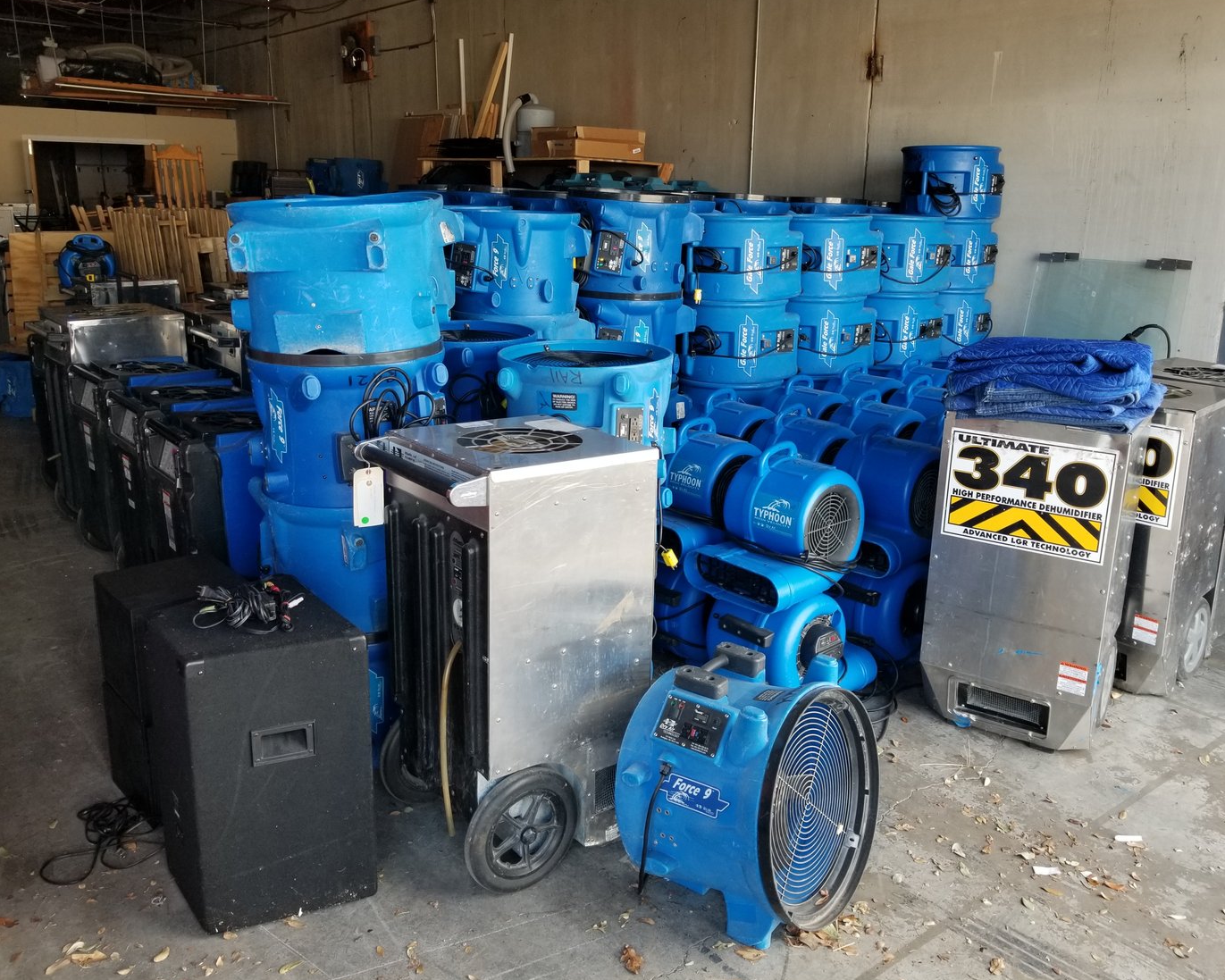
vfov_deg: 51.5
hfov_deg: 62.2
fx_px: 1015
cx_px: 646
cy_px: 481
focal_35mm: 28
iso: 64
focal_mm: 4.25
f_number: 1.7
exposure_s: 1/120
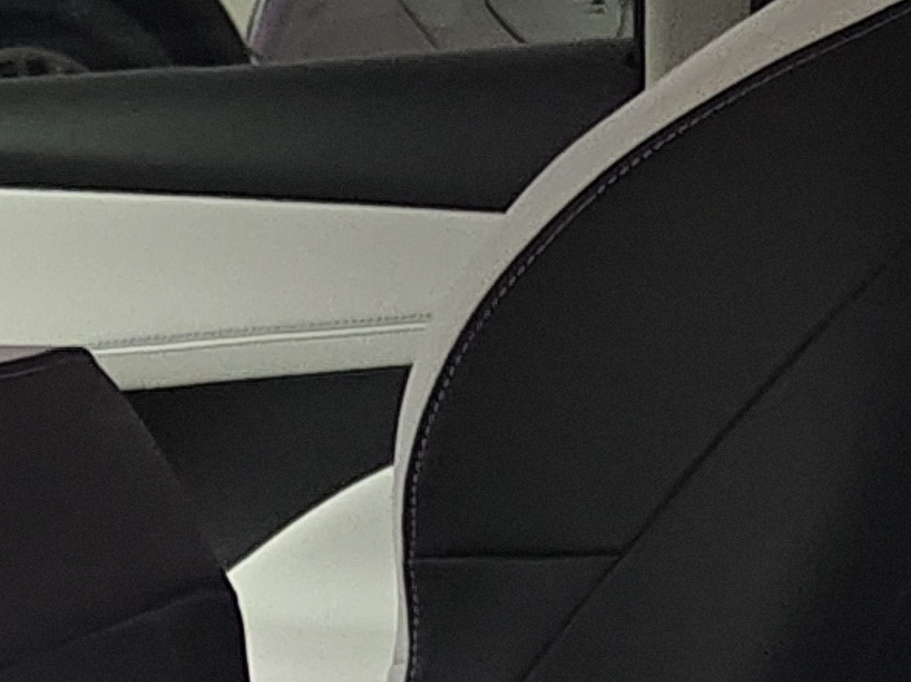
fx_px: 4367
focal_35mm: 166
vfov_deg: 8.3
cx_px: 1337
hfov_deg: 11.5
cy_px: 1538
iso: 1158
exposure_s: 1/50
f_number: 1.88
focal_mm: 5.56
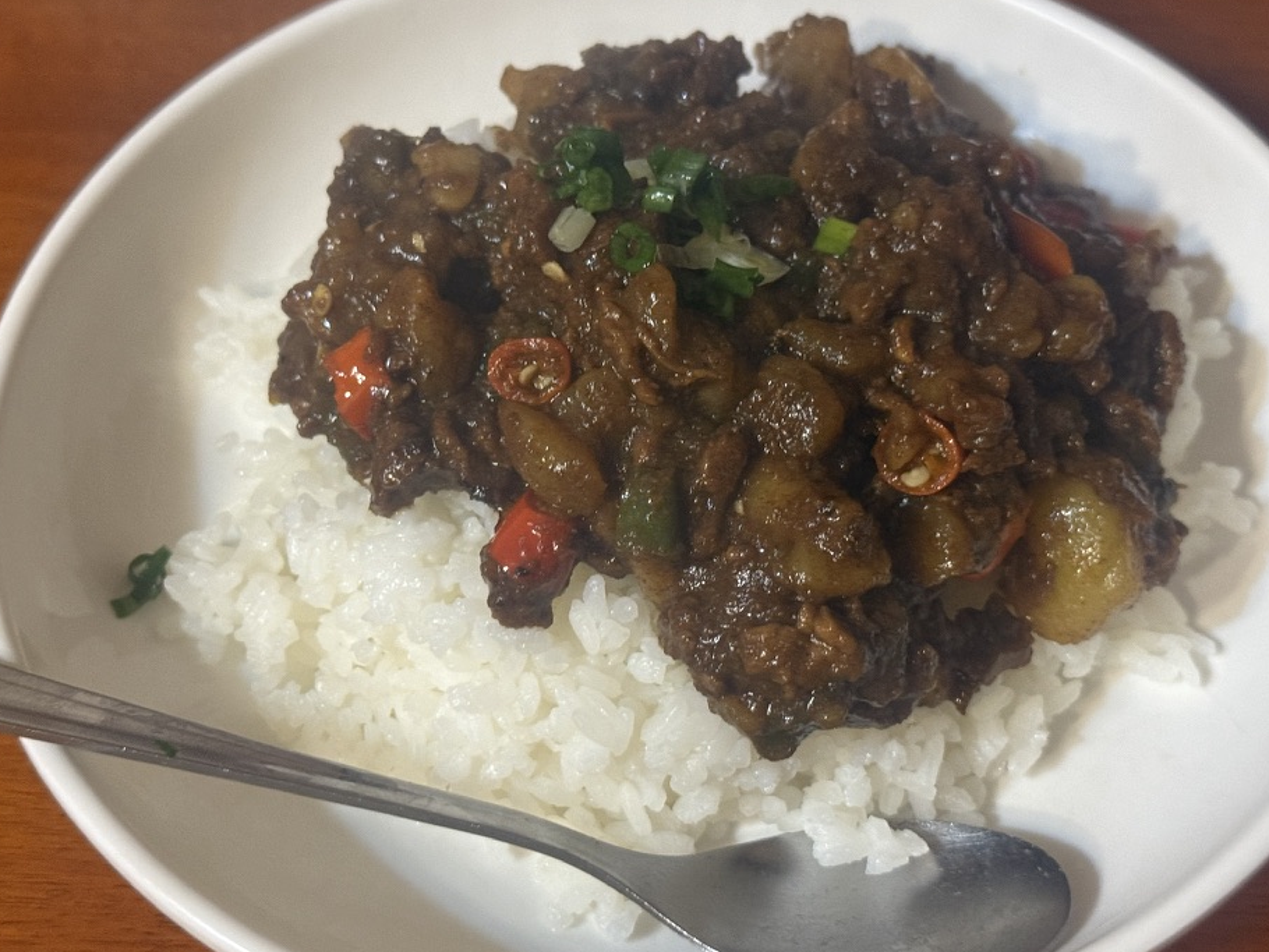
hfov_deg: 35.5
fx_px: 1980
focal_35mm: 54
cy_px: 493
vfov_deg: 27.0
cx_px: 693
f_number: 1.78
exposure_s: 1/33
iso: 320
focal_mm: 6.76
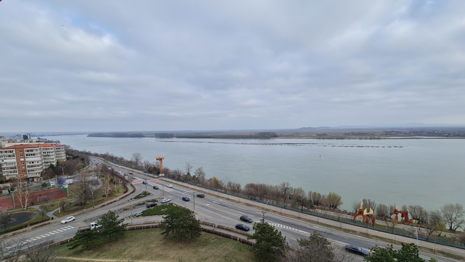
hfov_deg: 102.9
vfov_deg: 70.0
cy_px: 152
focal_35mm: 15
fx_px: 185
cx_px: 245
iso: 64
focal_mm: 2.2
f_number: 2.2
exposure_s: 1/860
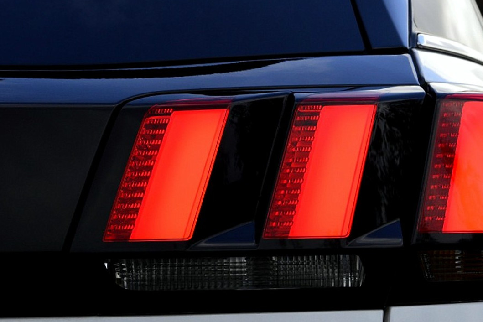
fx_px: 1825
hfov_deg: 15.0
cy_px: 244
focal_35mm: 136
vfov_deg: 10.1
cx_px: 332
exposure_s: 1/250
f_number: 10
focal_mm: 50
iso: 400
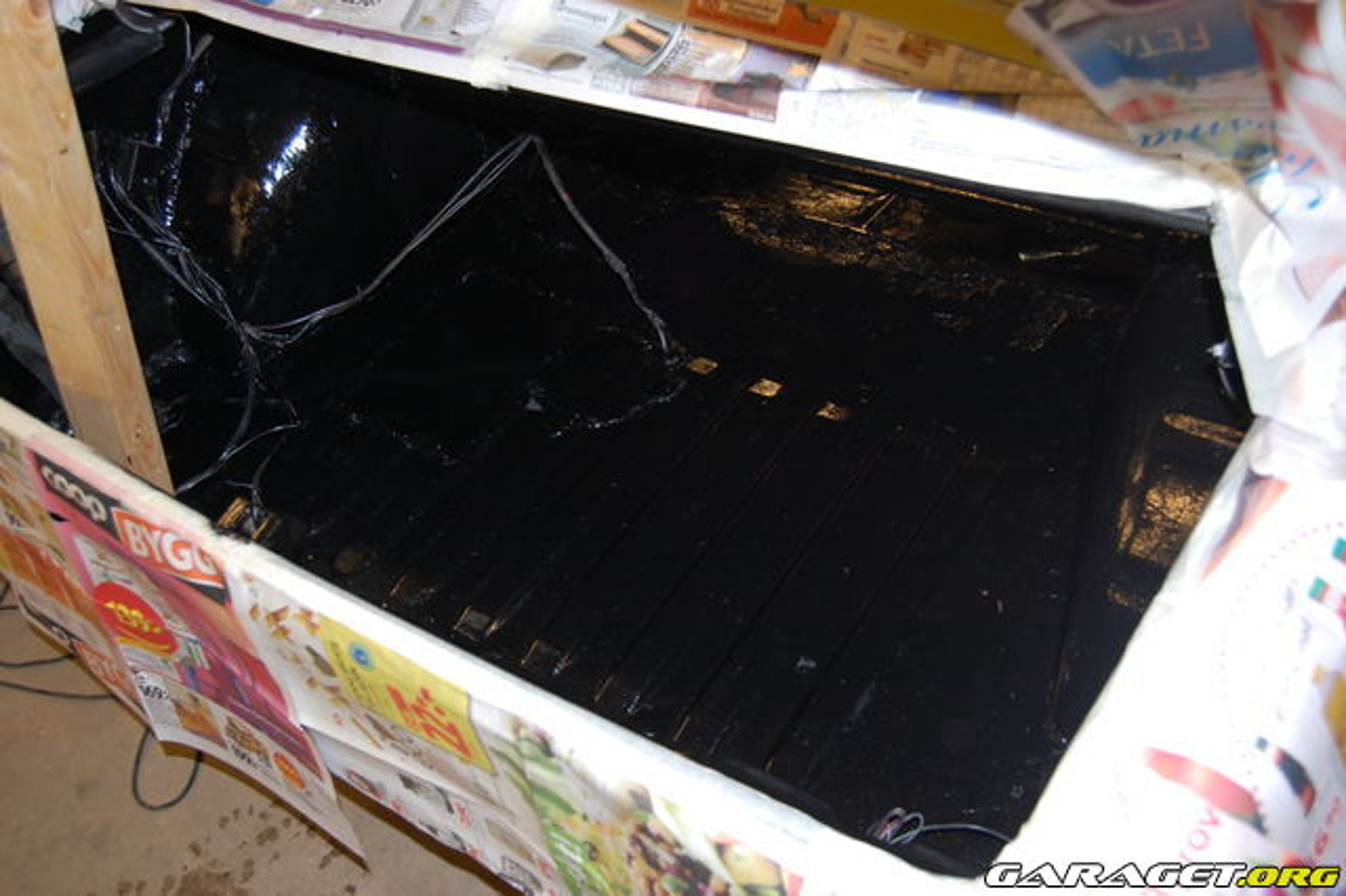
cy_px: 448
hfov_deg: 57.2
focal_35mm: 33
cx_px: 673
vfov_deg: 39.9
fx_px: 1233
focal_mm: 22
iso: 400
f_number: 3.8
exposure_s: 1/60
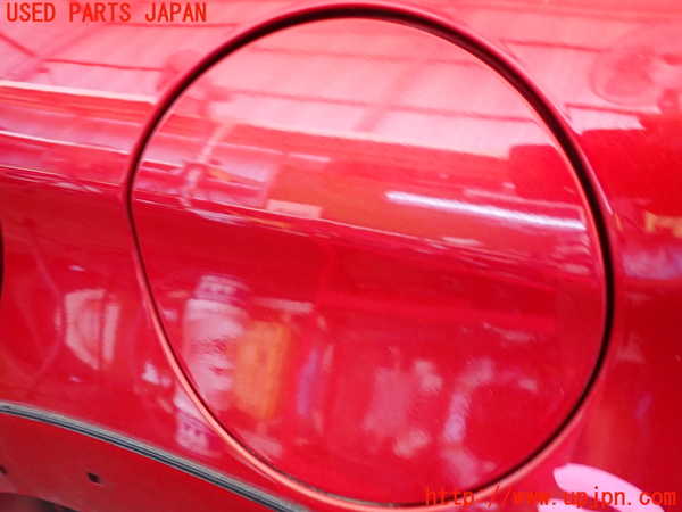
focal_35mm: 30
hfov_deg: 60.0
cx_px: 341
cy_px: 256
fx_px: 591
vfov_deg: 46.8
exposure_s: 1/30
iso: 200
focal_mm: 5.4
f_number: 2.3
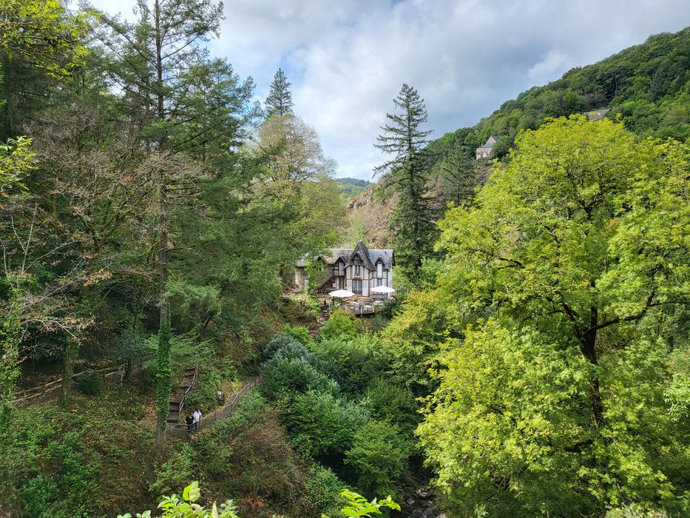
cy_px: 259
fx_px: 518
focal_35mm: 26
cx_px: 345
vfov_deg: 53.1
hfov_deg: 67.3
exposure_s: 1/1580
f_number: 1.8
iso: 50
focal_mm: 4.25
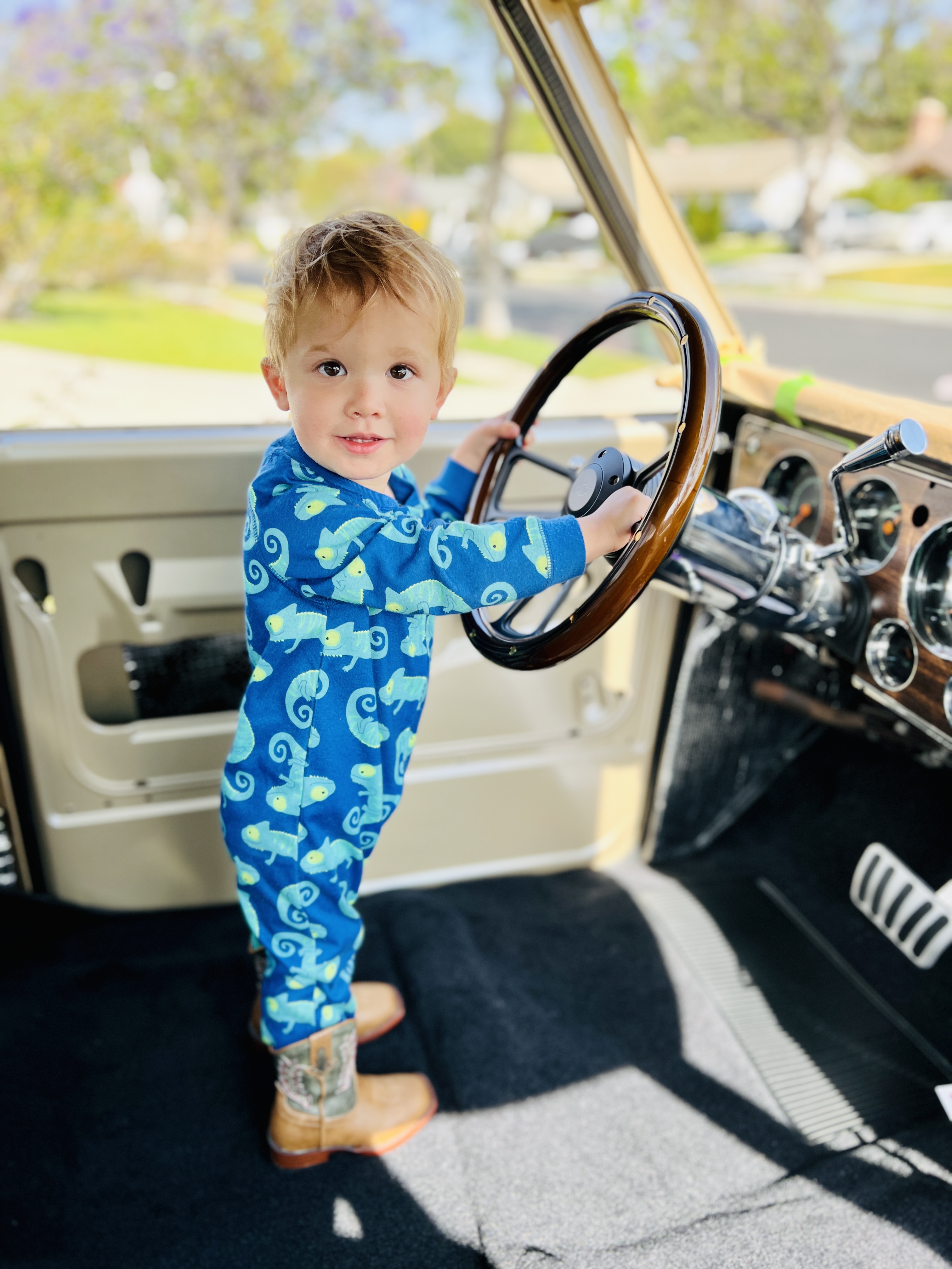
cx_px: 476
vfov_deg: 67.3
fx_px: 953
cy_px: 634
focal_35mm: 26
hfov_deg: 53.1
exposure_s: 1/666
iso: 50
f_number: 1.5
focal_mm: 5.7
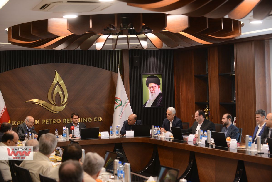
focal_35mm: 70
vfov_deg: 19.5
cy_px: 91
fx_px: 529
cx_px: 136
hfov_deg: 28.8
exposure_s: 1/125
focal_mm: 70
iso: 1000
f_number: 3.5
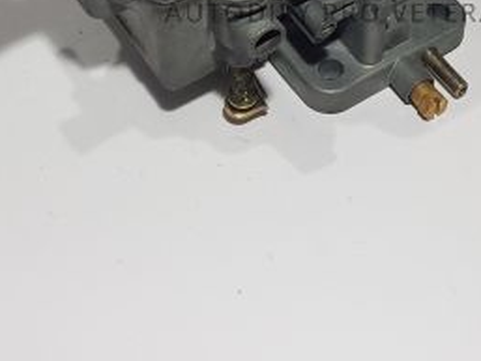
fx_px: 1126
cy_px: -80
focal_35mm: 81
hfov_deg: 23.9
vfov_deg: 17.3
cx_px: 352
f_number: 1.7
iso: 40
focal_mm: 4.2
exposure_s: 1/221
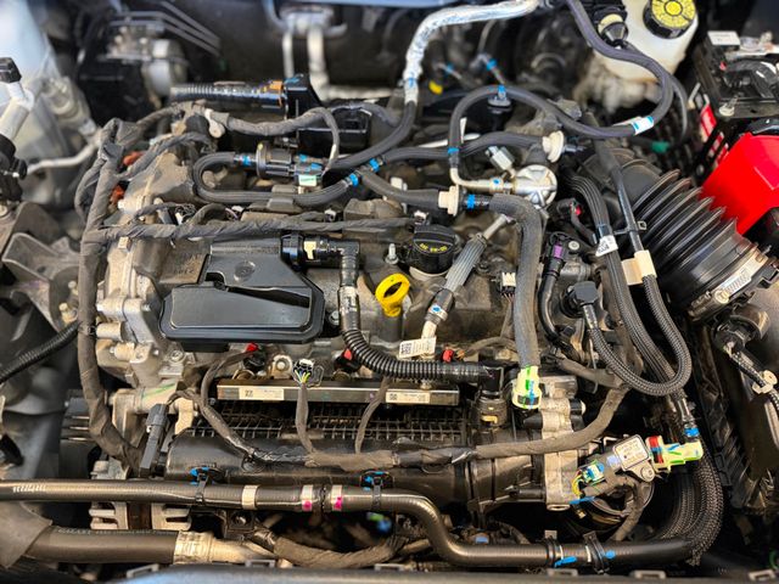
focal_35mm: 24
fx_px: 540
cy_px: 292
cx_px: 390
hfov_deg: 71.6
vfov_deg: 56.8
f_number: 1.78
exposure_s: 1/40
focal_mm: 6.76
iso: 640
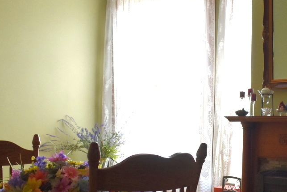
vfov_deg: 19.8
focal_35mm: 68
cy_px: 161
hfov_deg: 29.0
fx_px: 542
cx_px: 229
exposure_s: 1/250
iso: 720
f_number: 3.5
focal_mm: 18
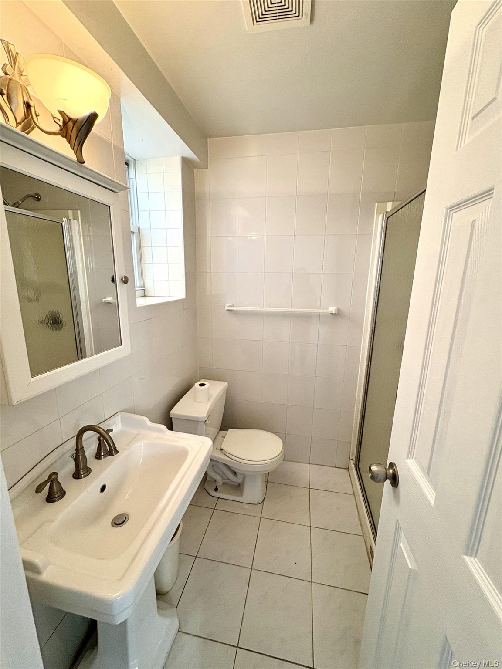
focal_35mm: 14
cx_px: 251
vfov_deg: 102.1
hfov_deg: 85.7
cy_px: 334
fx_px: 271
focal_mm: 2.22
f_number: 2.2
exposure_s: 1/120
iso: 200
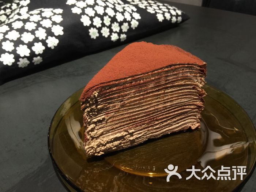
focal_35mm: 29
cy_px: 96
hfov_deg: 61.7
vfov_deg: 48.2
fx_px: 214
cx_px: 128
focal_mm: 4.15
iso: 80
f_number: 2.2
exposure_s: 1/15
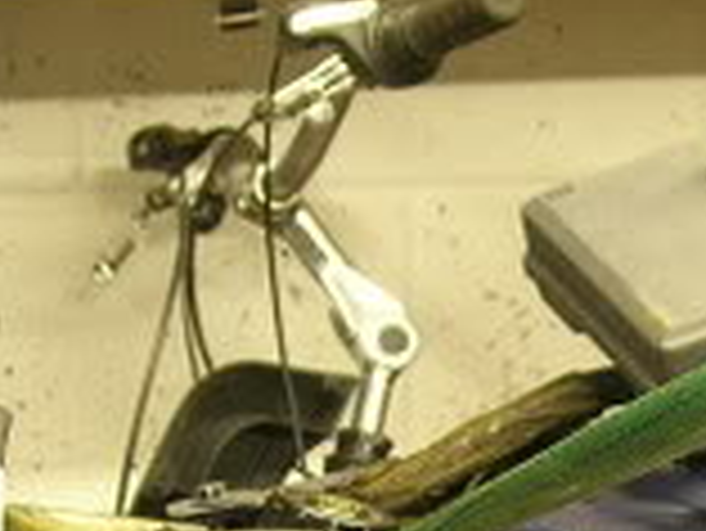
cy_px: 806
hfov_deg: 7.8
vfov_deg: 5.9
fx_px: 5082
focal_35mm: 249
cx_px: 1030
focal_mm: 12.7
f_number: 3.5
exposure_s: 1/3.4
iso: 97
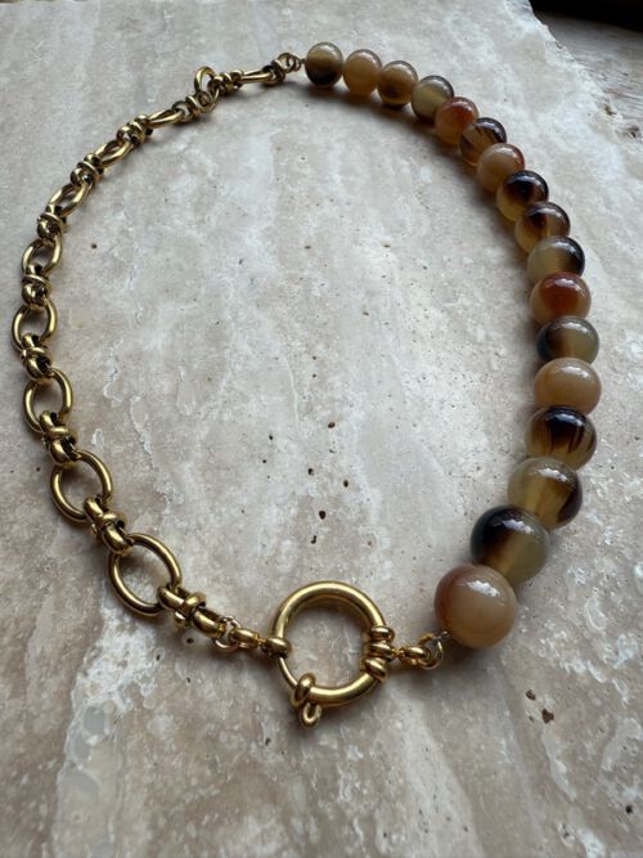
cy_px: 429
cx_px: 322
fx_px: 595
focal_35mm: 24
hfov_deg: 56.8
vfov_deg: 71.6
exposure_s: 1/99
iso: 50
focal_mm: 2.22
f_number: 2.2
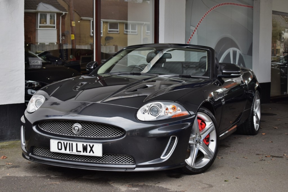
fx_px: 540
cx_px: 144
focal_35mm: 68
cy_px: 96
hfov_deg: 29.9
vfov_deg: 20.1
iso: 400
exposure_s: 1/125
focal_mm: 45
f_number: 5.6
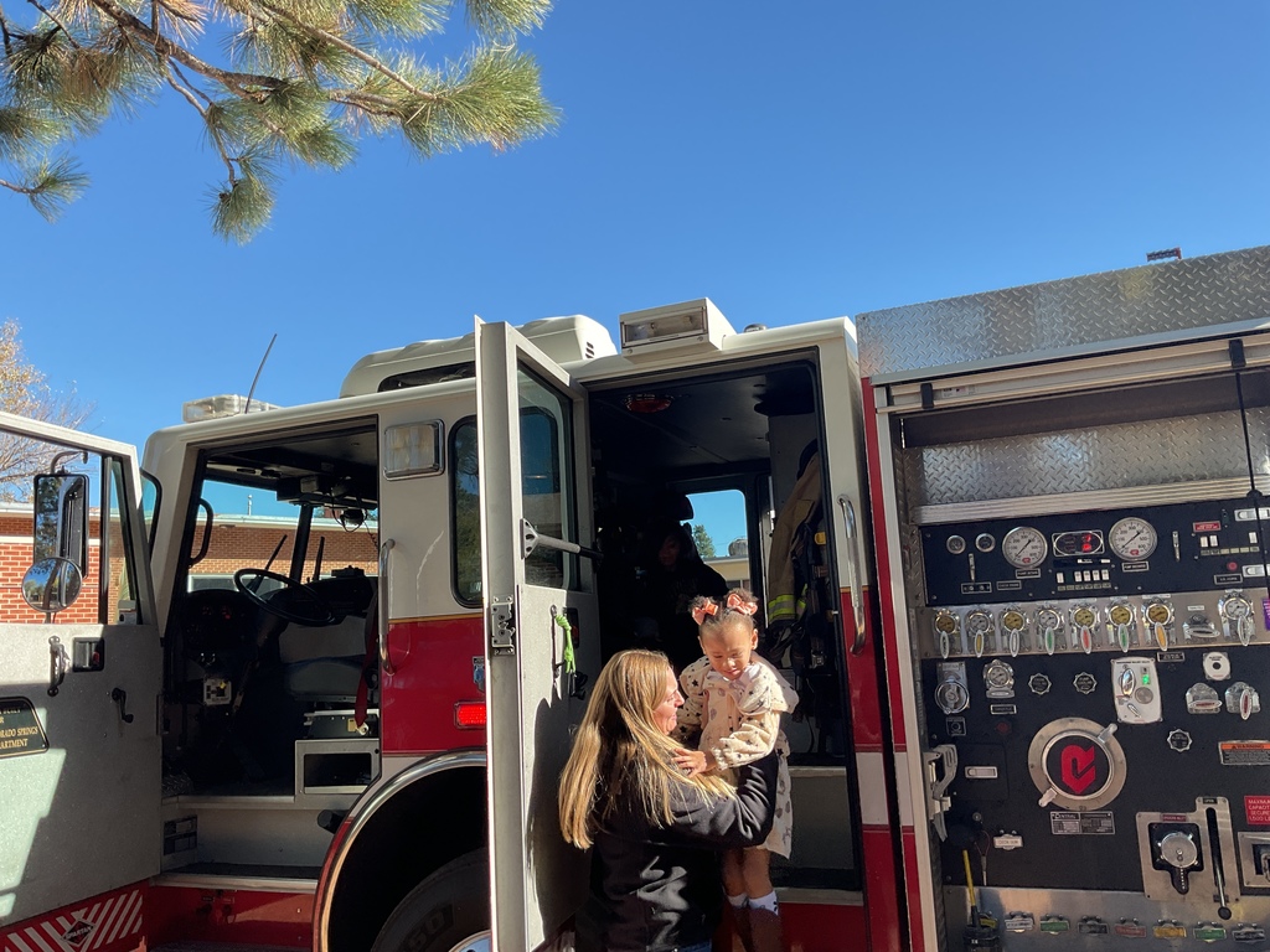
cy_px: 476
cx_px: 635
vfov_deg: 48.2
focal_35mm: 29
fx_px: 1064
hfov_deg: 61.7
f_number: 1.8
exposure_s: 1/562
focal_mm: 3
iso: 16
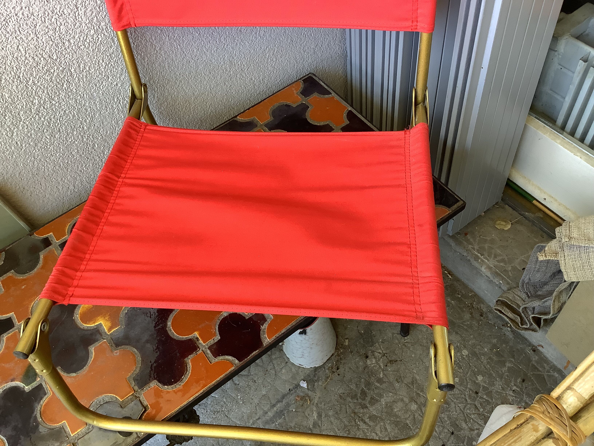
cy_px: 223
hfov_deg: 58.4
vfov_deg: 45.4
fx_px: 532
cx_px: 297
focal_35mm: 31
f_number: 2.4
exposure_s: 1/50
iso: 125
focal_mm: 3.3
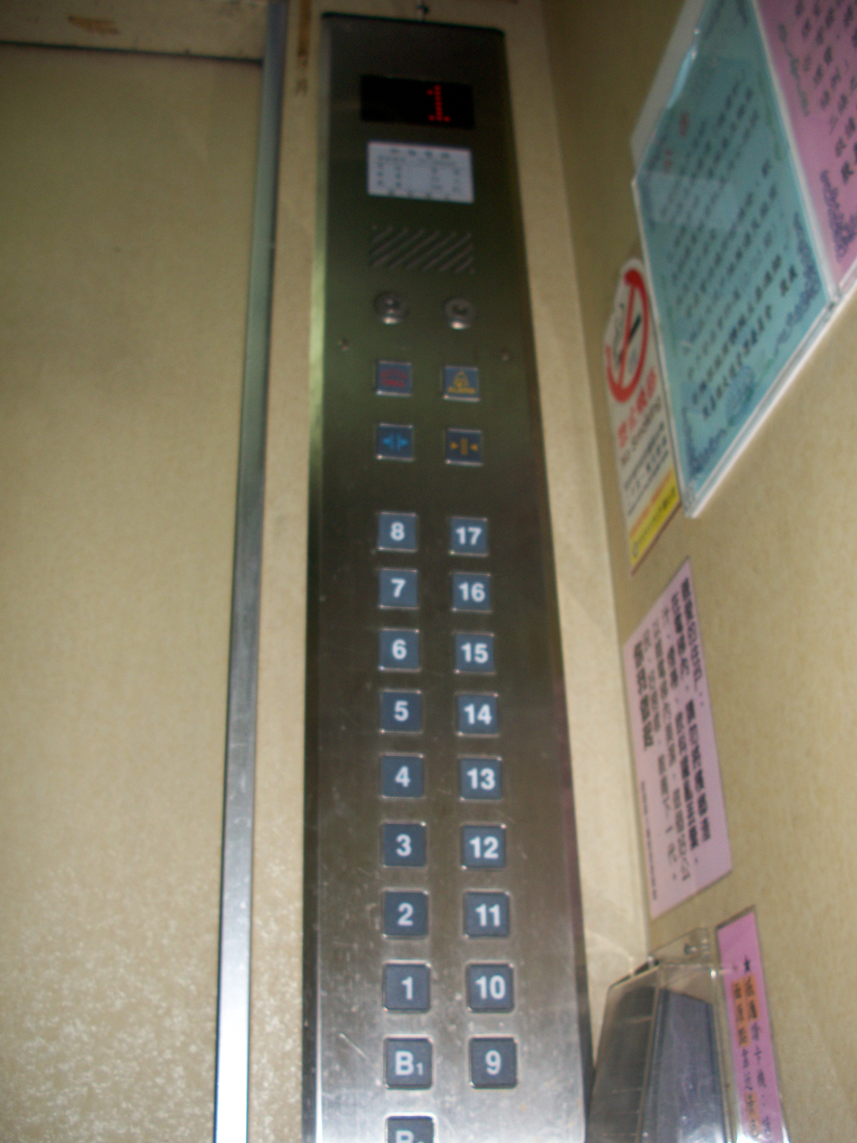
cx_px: 428
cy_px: 572
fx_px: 1155
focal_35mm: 35
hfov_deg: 40.7
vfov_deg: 52.6
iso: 80
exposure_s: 1/30
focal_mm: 6.3
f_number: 3.1
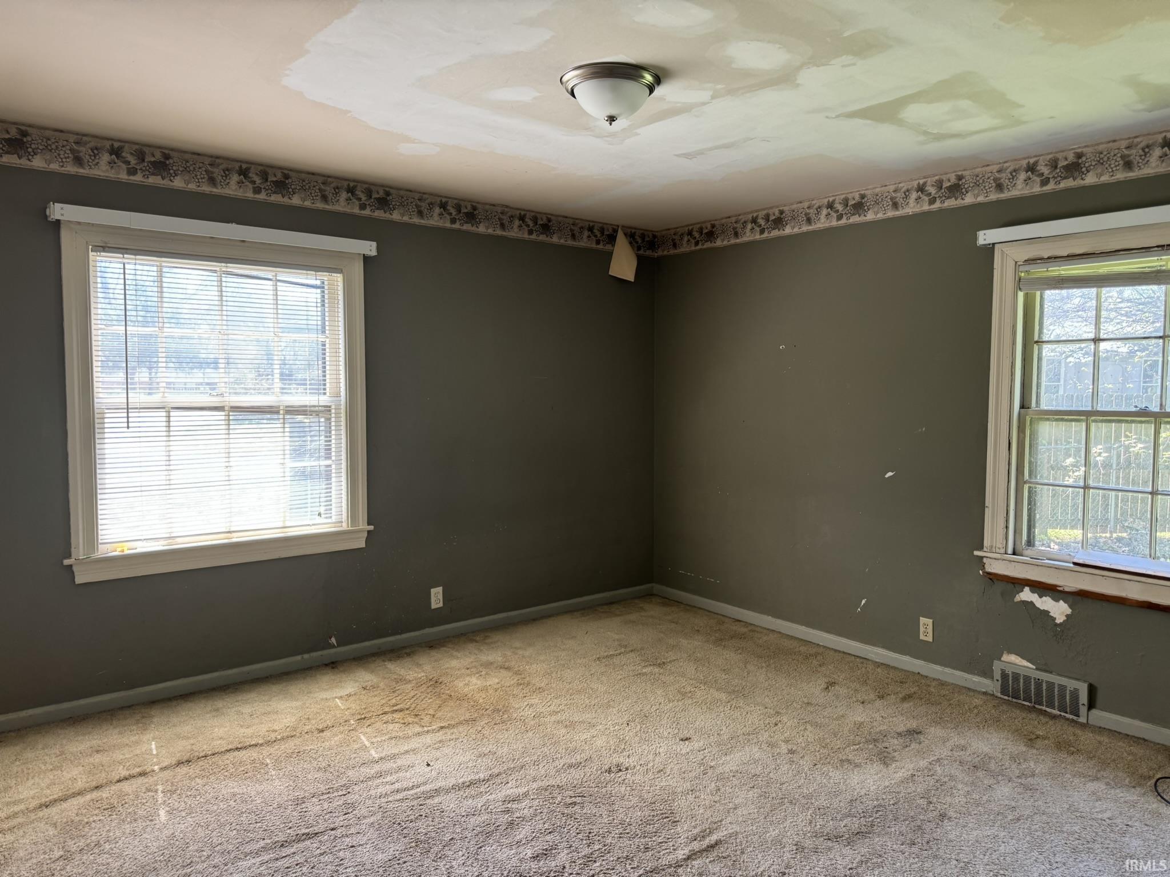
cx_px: 585
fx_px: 811
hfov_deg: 71.6
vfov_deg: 56.8
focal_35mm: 24
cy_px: 438
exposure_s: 1/121
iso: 125
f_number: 1.78
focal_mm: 6.76
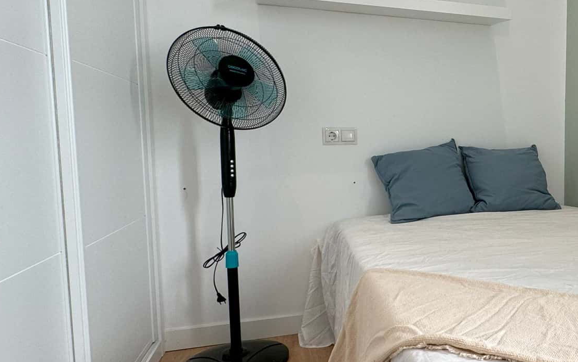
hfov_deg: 54.0
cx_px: 492
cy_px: 183
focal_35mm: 32
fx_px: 504
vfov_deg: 39.4
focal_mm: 2.22
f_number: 2.2
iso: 64
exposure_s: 1/100
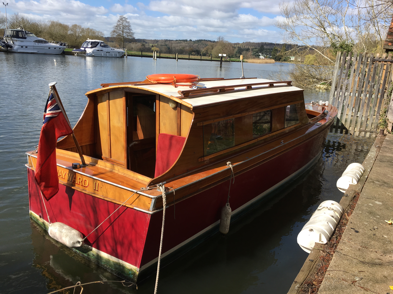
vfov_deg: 48.2
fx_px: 329
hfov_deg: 61.7
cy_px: 147
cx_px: 196
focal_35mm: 29
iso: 25
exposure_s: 1/1166
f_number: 2.2
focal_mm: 4.15
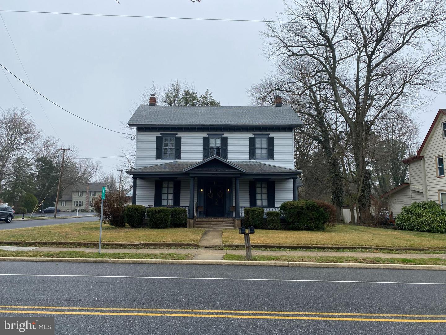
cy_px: 168
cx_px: 223
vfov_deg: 53.1
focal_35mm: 26
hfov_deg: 67.3
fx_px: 335
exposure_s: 1/942
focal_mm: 4.25
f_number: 1.8
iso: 32
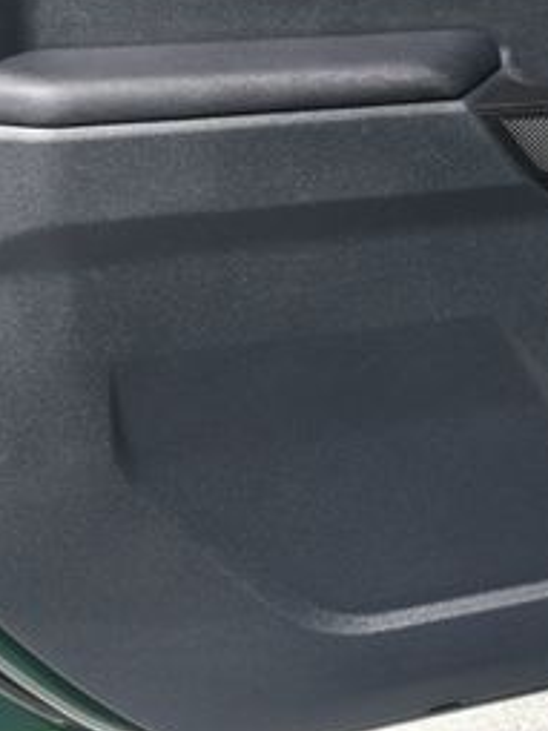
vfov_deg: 23.5
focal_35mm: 82
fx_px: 1732
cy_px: 158
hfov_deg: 17.7
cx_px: 499
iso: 100
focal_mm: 23
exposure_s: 1/160
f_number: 6.3
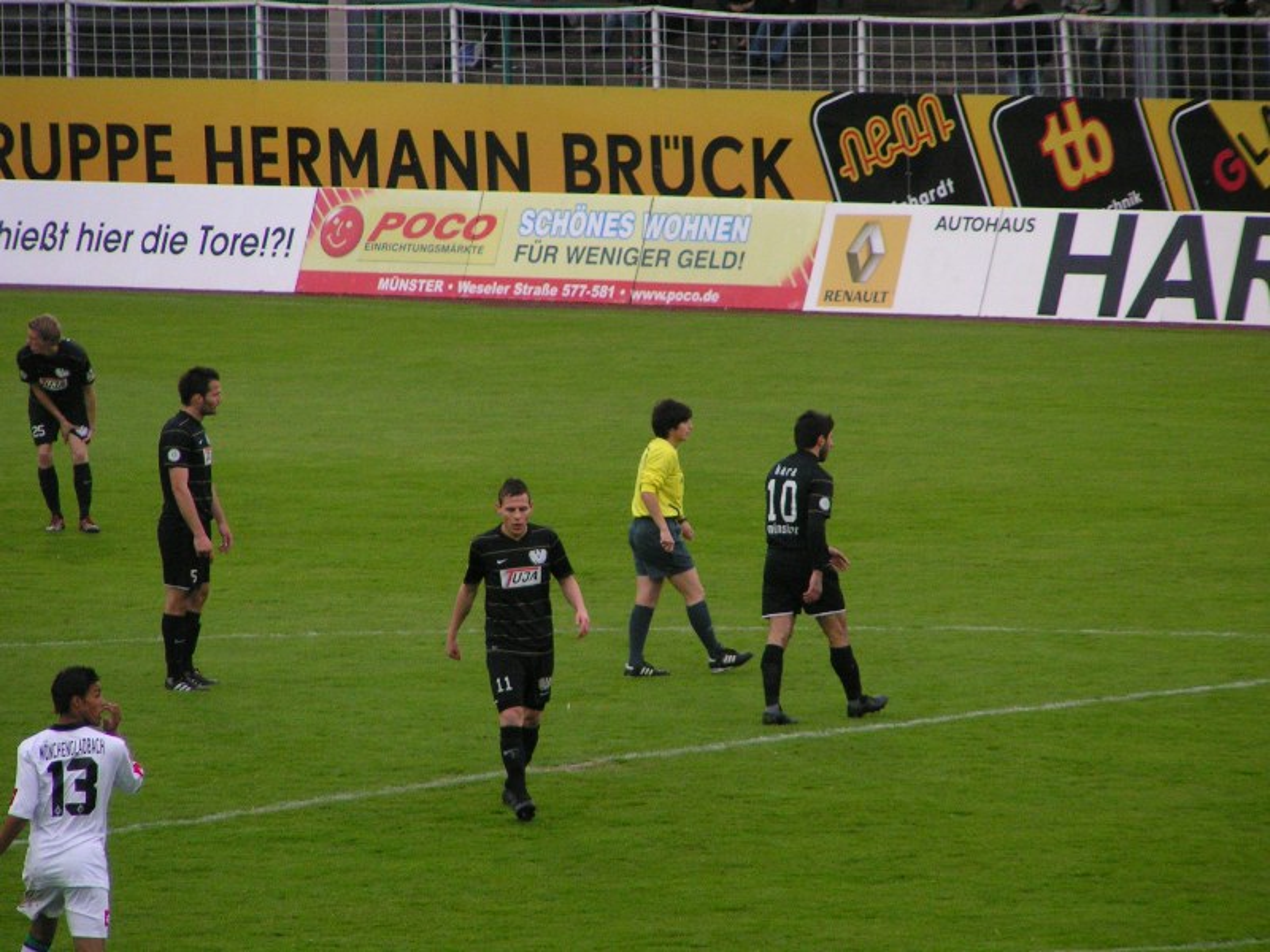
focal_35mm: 380
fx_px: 13942
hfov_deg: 5.2
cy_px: 476
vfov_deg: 3.9
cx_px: 635
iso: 200
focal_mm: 58
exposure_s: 1/200
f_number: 3.5
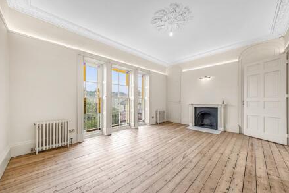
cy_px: 101
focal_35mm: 13
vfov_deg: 85.4
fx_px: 104
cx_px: 151
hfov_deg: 108.2
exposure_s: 1/10
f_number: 8
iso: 100
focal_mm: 12
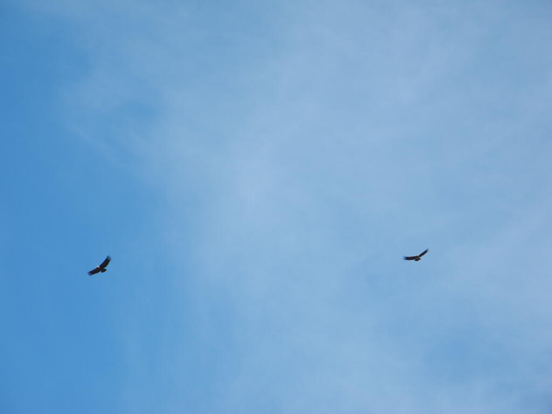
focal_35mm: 200
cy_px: 207
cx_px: 276
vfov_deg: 7.4
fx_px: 3189
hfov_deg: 9.9
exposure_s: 1/250
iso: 100
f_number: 5.6
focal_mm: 42.6
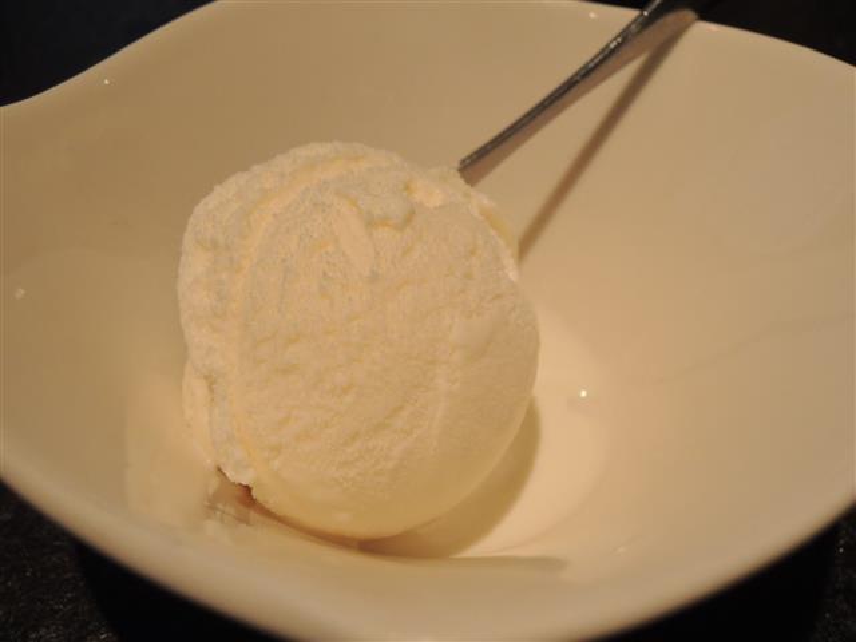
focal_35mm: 35
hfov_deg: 52.6
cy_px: 321
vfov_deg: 40.7
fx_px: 865
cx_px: 428
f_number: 3.2
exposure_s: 1/30
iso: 400
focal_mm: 6.3
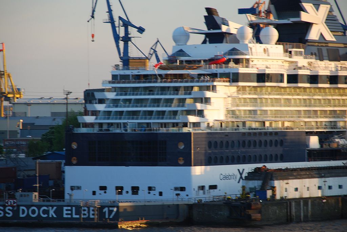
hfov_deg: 10.1
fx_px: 1954
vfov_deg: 6.8
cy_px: 116
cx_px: 174
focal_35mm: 202
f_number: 5.6
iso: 100
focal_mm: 135
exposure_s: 1/60
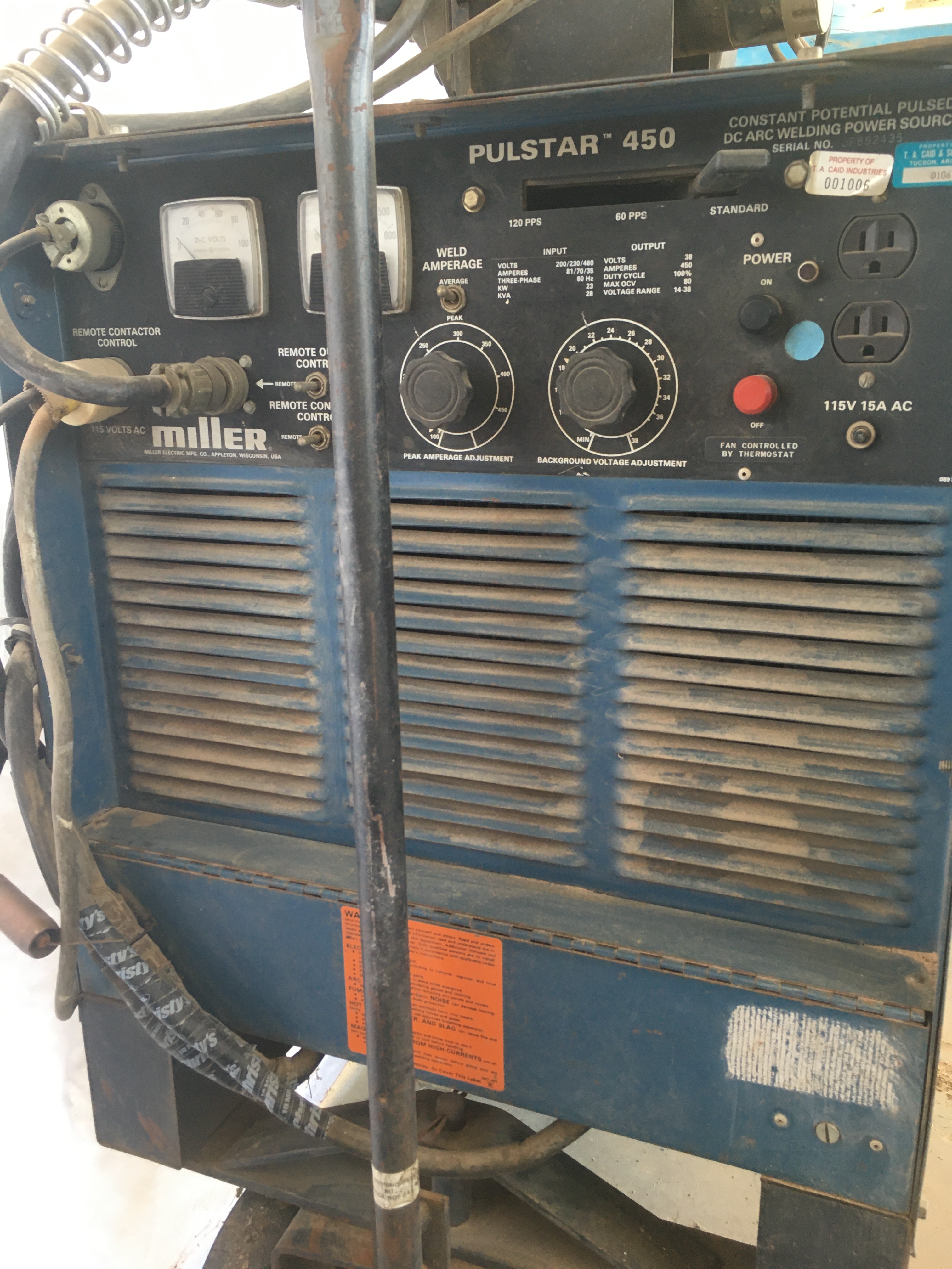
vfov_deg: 61.7
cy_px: 634
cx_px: 476
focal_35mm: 29
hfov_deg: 48.2
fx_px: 1063
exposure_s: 1/30
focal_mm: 4.15
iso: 40
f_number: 2.2
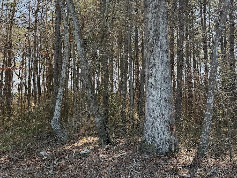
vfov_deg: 30.7
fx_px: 322
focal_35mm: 47
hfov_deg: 40.4
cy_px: 66
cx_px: 103
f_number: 1.78
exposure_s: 1/813
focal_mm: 6.76
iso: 100
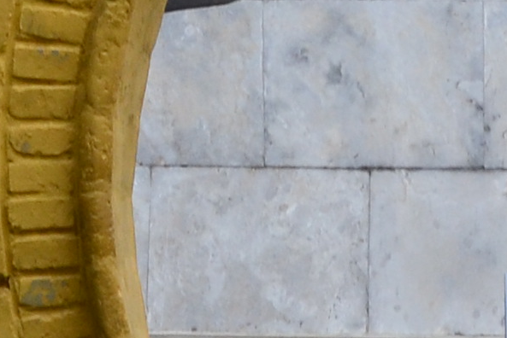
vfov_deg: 5.1
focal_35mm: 268
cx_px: 209
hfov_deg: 7.7
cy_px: -120
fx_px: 3774
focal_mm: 23
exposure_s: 1/125
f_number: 9
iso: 400
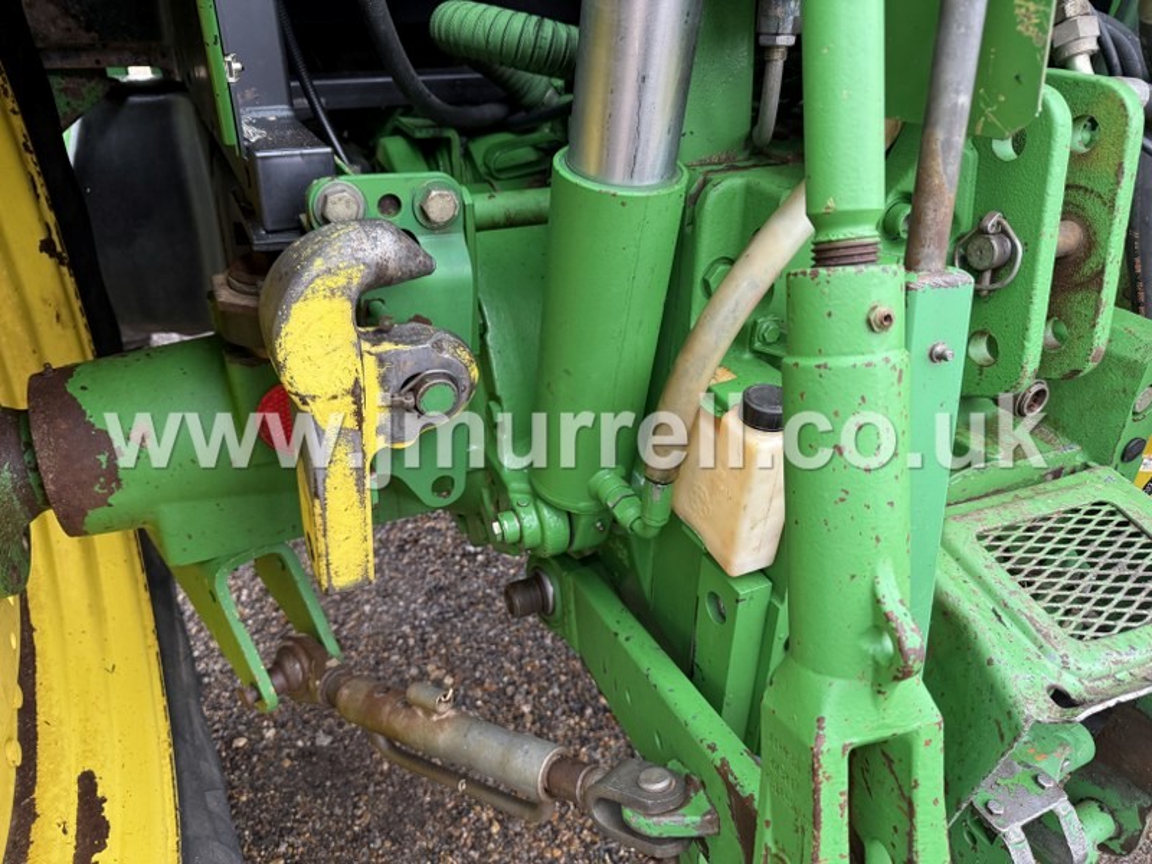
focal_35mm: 24
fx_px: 799
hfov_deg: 71.6
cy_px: 432
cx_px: 576
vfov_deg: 56.8
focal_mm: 6.76
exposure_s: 1/121
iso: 200
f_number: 1.78
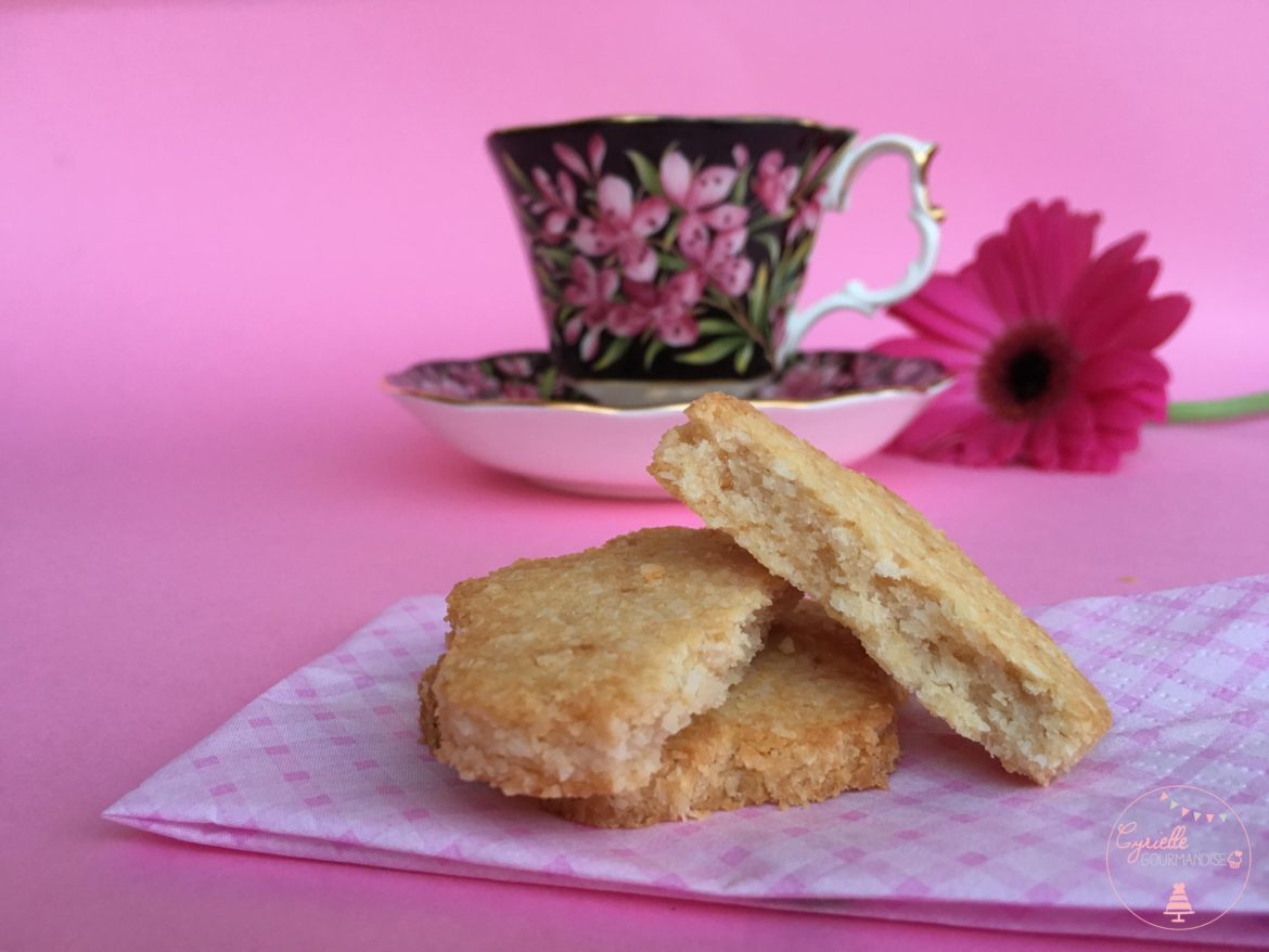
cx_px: 634
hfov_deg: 61.6
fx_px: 1063
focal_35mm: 29
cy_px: 476
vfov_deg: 48.2
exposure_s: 1/33
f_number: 2.2
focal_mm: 4.15
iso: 125
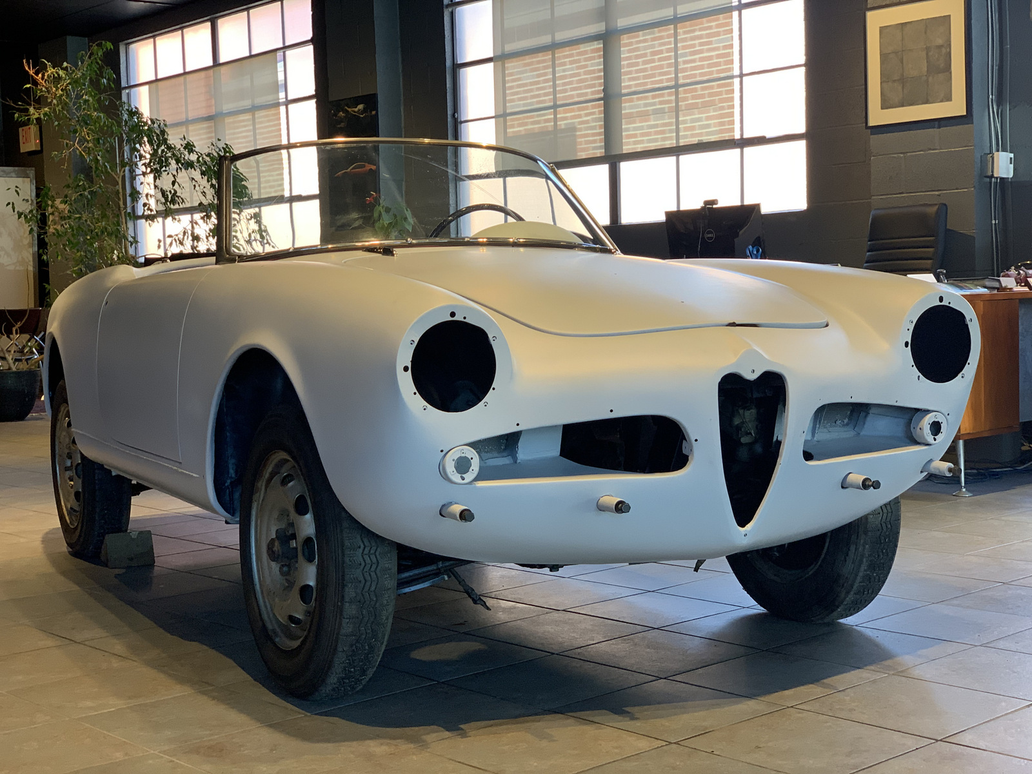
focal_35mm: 52
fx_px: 1550
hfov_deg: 36.8
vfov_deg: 28.0
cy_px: 387
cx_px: 516
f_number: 2.4
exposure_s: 1/60
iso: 64
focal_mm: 6
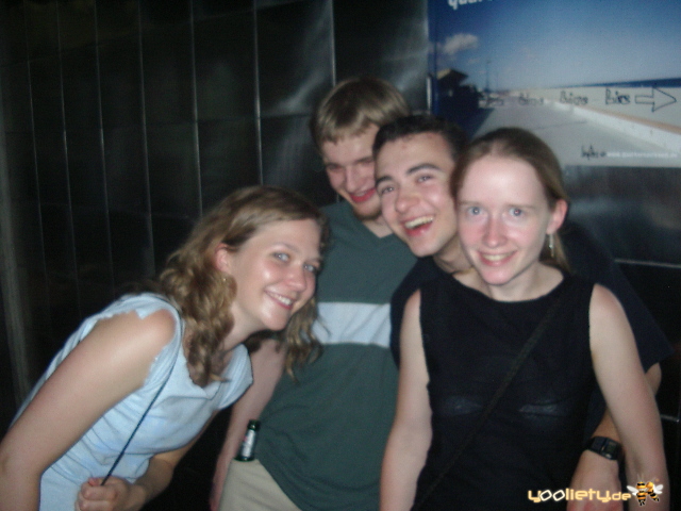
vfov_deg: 37.7
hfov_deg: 49.0
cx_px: 340
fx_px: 748
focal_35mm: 38
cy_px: 256
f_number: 2.6
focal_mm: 5.8
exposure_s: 1/60
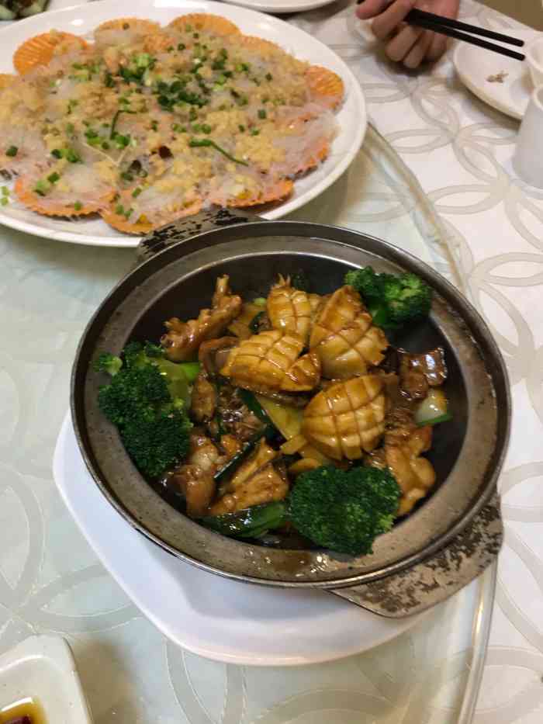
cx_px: 272
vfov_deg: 63.4
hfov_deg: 49.8
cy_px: 362
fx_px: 585
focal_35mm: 28
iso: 40
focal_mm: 3.99
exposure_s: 1/20
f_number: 1.8
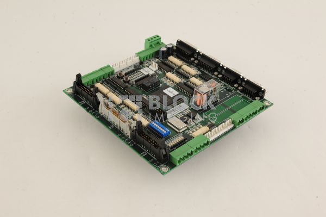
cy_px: 108
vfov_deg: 26.9
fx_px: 452
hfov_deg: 39.6
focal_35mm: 50
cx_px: 163
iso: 1600
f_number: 13
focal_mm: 50
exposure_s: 1/125
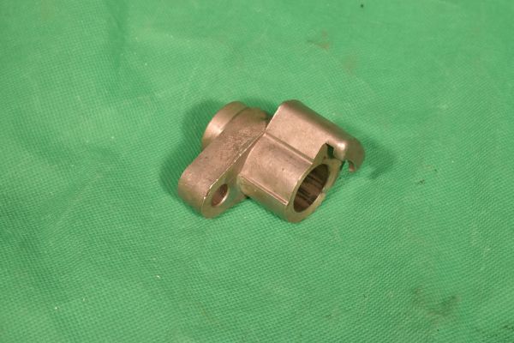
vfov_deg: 18.2
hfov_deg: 27.0
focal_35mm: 75
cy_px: 172
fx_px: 1071
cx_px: 257
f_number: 14
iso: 1100
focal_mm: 50
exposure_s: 1/80
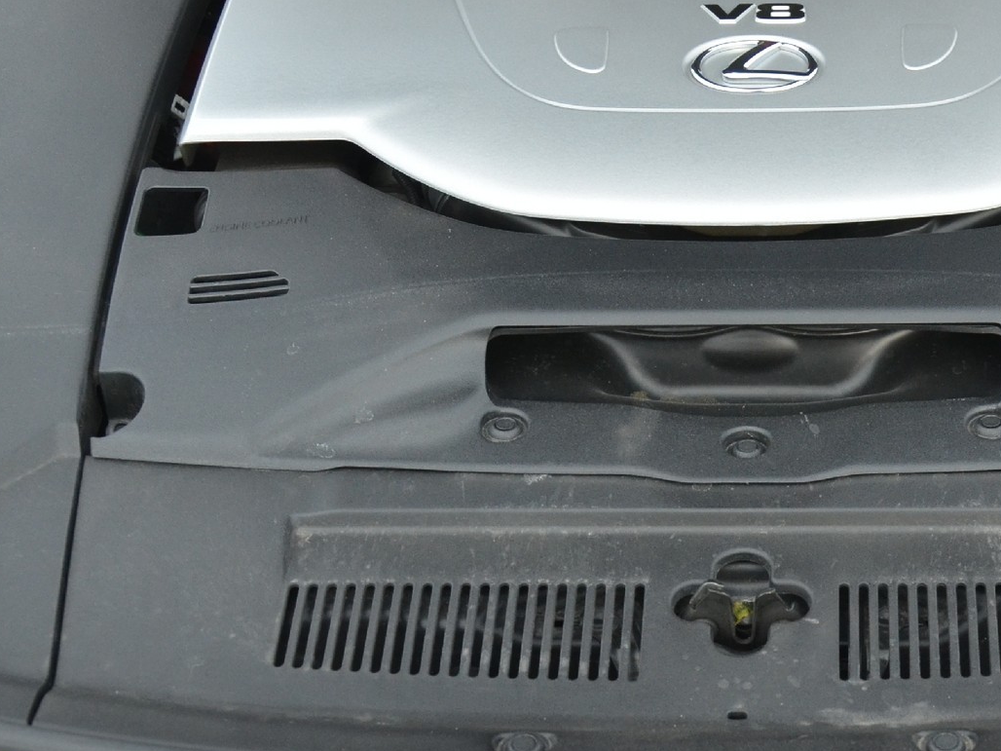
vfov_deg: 19.1
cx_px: 767
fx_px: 2227
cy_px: 462
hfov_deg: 25.0
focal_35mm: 77
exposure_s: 1/1000
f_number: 4
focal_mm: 22
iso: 720
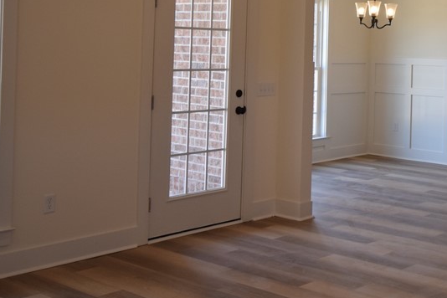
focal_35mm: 61
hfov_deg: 31.4
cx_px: 401
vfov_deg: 21.8
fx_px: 757
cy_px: 31
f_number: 5.6
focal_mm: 20
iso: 500
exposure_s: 1/125
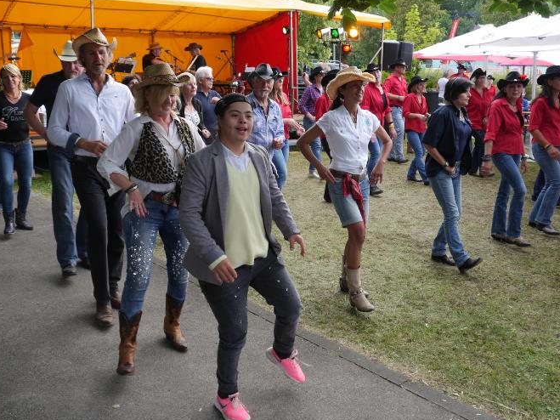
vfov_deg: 41.7
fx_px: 550
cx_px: 303
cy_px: 190
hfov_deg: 53.9
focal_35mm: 34
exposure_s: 1/125
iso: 200
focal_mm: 14
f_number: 4.5
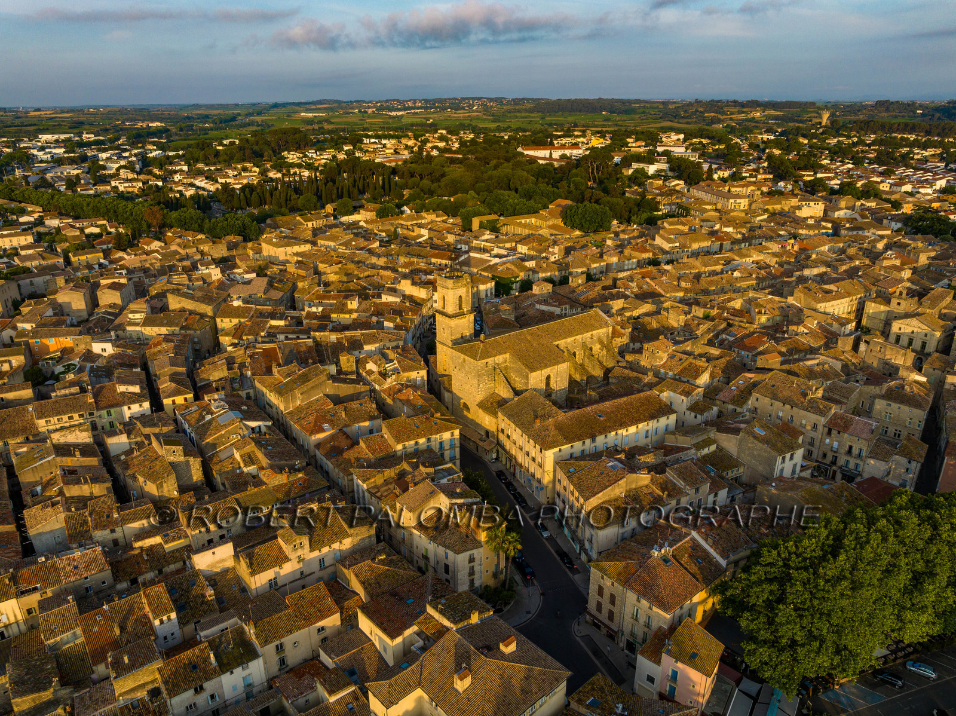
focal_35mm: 24
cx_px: 478
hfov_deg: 71.6
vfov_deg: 56.8
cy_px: 358
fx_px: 662
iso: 100
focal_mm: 12.3
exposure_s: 1/120
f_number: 8
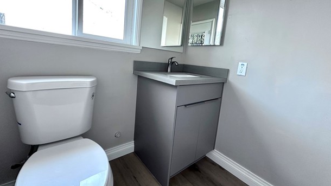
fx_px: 140
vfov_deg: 66.7
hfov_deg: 99.4
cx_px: 163
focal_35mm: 16
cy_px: 78
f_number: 2.2
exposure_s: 1/120
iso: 250
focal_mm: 2.22
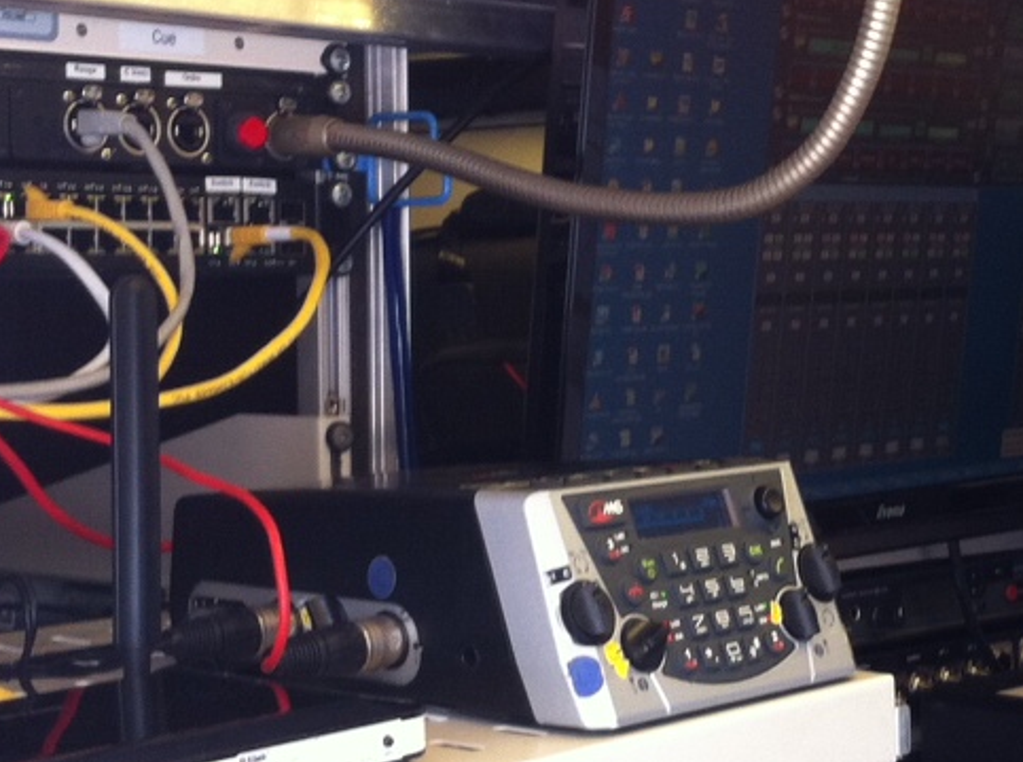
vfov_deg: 15.7
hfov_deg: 20.8
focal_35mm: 94
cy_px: 396
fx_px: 2772
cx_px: 762
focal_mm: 3.85
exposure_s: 1/40
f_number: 2.8
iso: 80
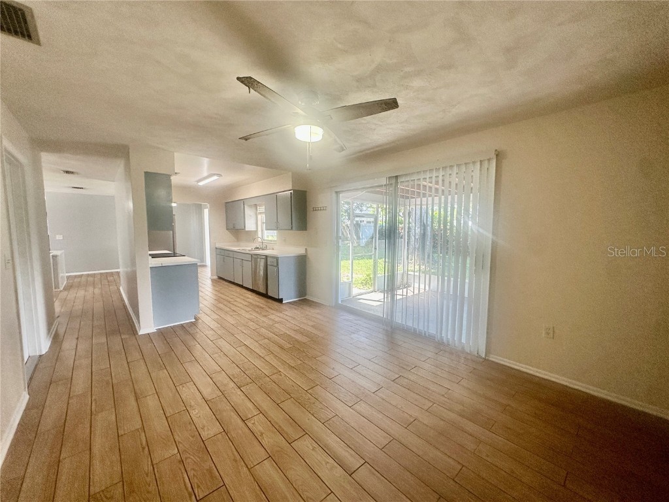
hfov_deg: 102.1
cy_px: 251
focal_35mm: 14
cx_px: 334
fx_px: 271
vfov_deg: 85.7
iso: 125
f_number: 2.2
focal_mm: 2.22
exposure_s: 1/120
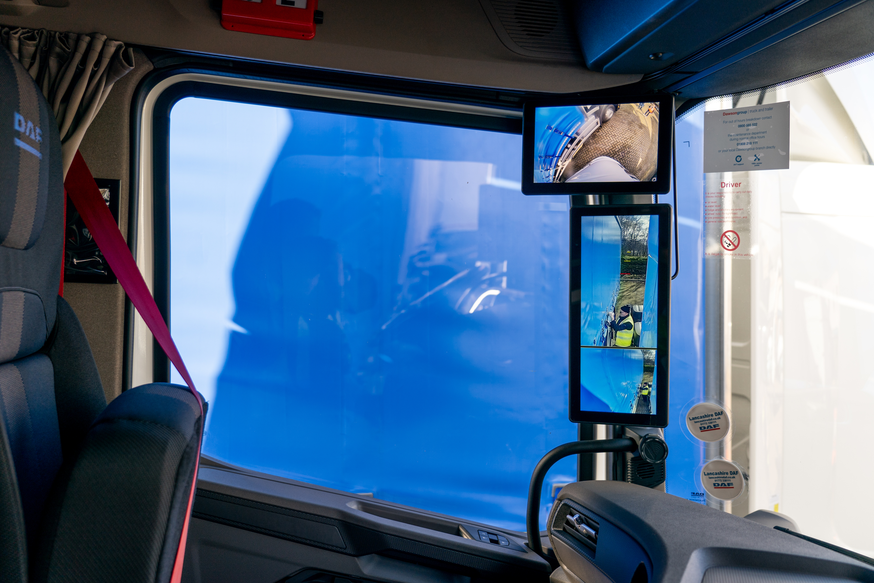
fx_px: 753
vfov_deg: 42.3
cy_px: 292
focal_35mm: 31
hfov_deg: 60.3
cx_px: 437
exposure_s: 1/125
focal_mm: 31
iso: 160
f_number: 4
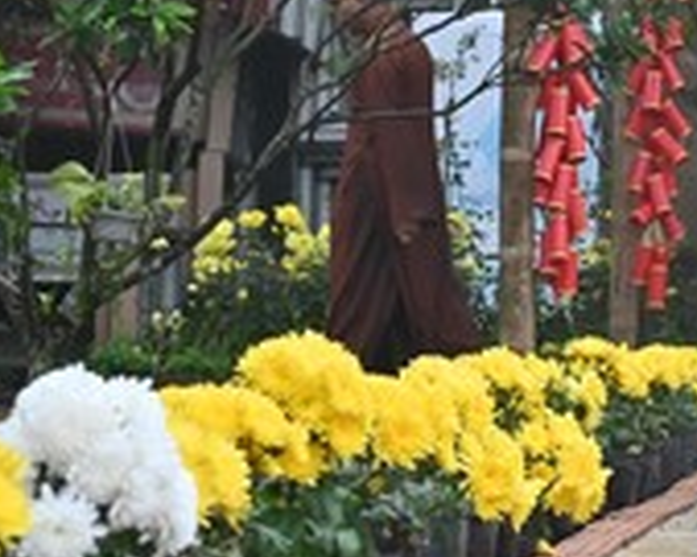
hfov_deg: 10.8
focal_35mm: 173
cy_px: 37
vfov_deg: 8.9
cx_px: 977
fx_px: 3567
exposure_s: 1/160
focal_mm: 48
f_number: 5.6
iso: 500
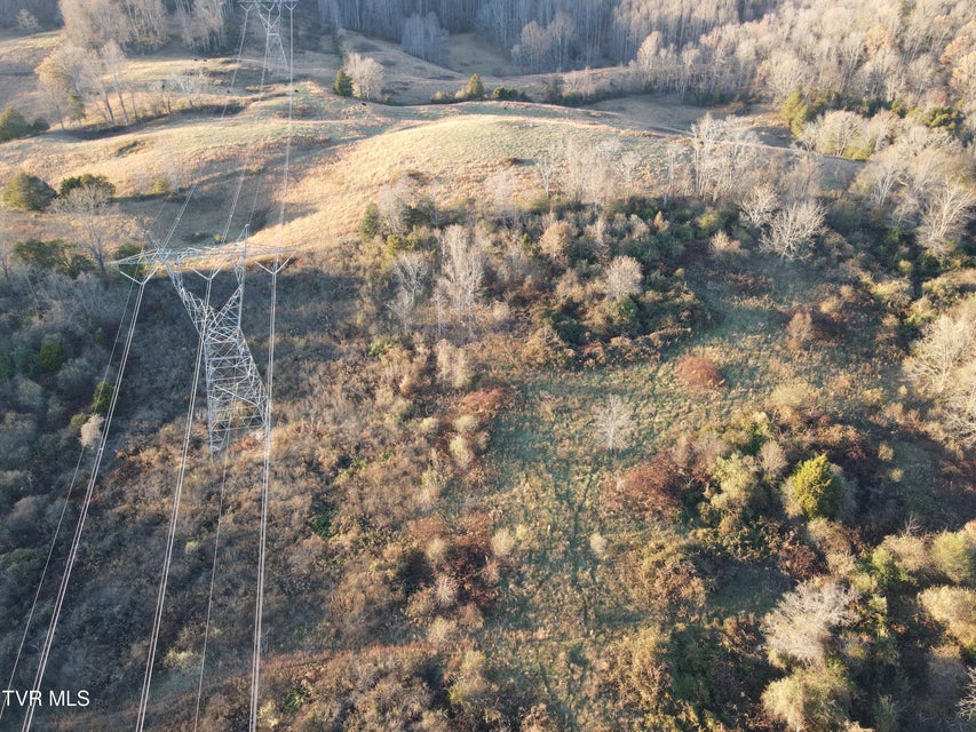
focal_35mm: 24
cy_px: 366
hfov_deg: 71.6
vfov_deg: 56.8
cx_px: 488
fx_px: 677
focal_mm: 4.5
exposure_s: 1/30
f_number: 2.8
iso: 100
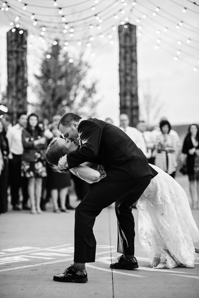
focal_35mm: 85
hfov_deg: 16.1
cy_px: 149
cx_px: 100
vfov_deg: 23.9
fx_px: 704
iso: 400
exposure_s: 1/320
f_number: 2
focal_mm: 85
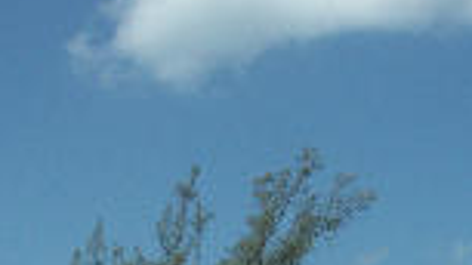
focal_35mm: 110
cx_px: 150
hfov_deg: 19.4
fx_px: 1376
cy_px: 567
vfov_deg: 10.0
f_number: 8
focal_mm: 7.61
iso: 100
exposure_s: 1/640
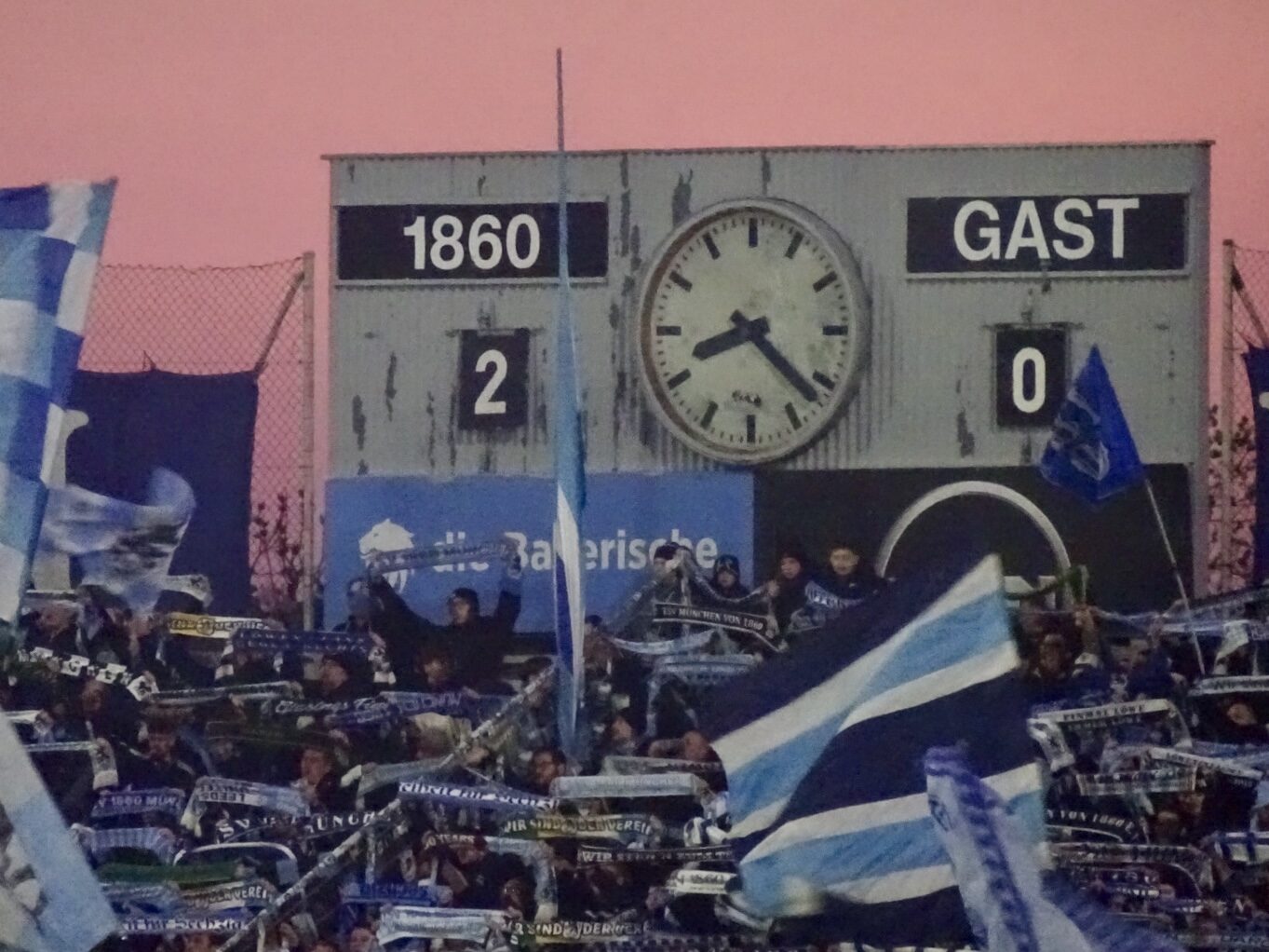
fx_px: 18841
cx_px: 634
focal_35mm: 514
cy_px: 476
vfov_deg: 2.9
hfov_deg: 3.9
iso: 3200
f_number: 6.3
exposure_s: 1/40
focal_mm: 87.78
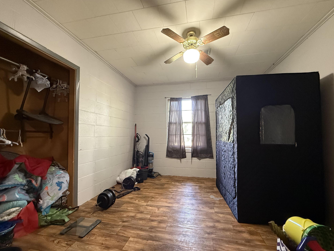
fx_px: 145
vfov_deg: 81.7
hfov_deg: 98.2
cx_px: 169
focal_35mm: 15
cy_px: 130
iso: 640
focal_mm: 2.22
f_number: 2.2
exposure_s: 1/60
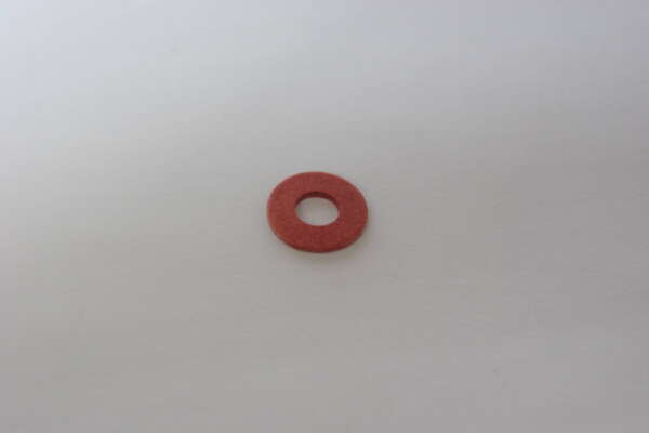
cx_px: 324
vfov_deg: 11.4
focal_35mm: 120
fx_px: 2163
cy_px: 216
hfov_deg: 17.1
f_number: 8
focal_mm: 80
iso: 800
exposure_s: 1/45
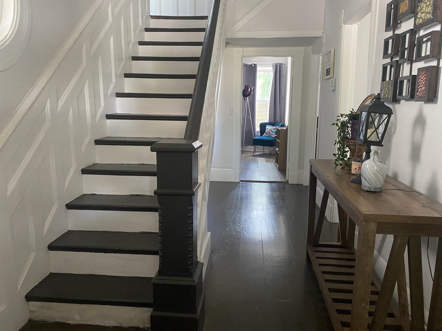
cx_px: 221
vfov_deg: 53.1
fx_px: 332
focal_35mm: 26
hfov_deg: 67.3
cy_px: 166
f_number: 1.8
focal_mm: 4.25
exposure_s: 1/47
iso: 500
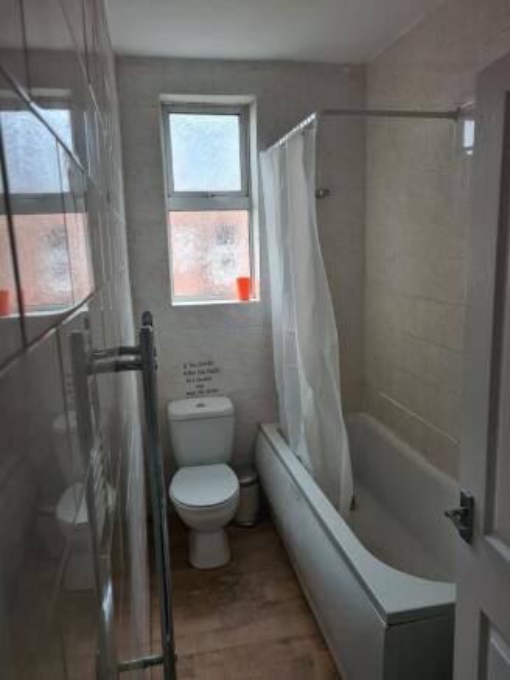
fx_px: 510
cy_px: 340
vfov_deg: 67.3
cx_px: 255
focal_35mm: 26
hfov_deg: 53.1
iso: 100
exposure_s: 1/60
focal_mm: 5.4
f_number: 1.8
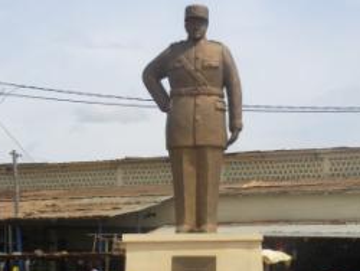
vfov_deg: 15.8
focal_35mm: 93
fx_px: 968
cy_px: 231
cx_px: 207
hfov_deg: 21.0
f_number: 6.3
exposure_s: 1/313
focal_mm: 9.2
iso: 64
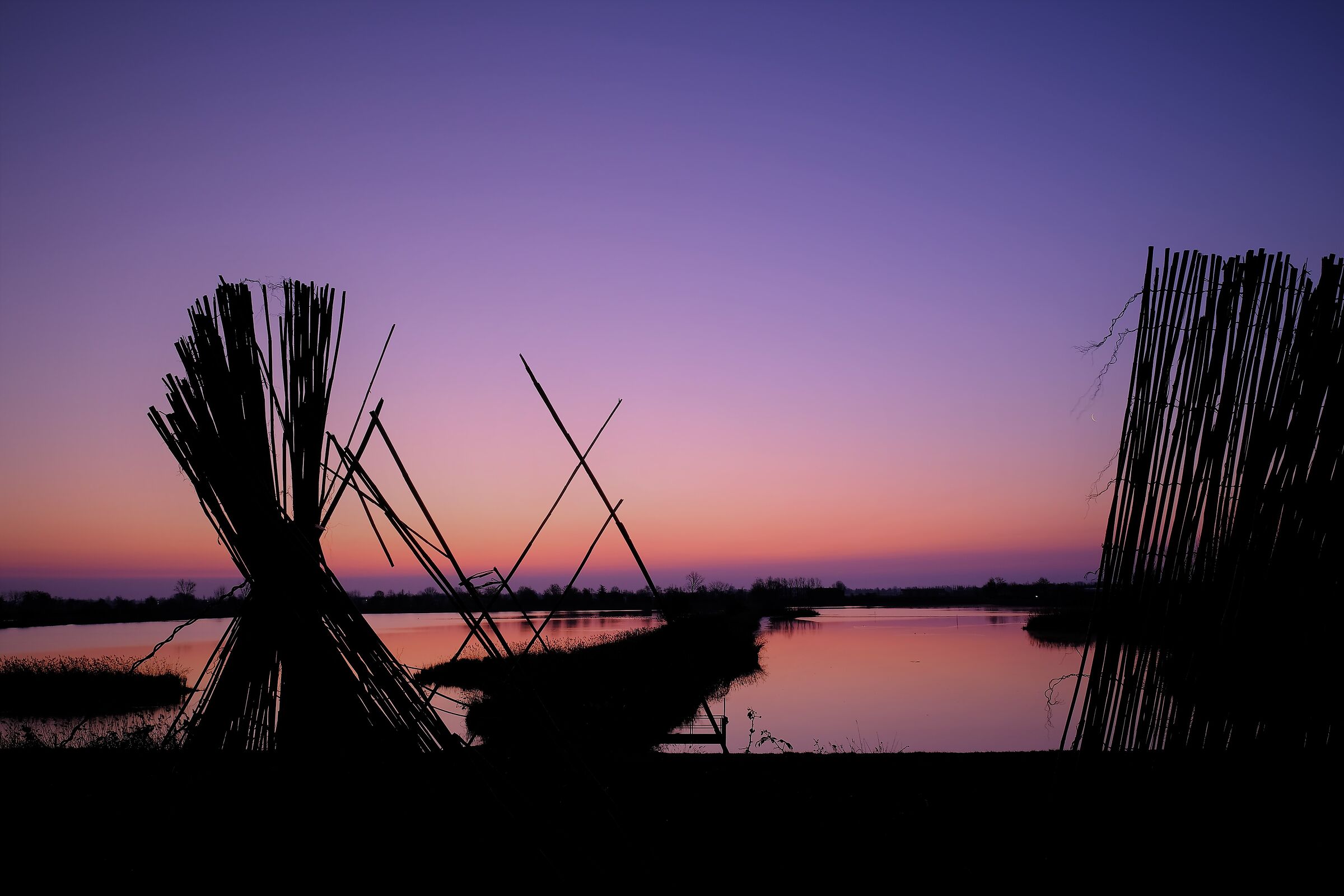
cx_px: 672
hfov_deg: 67.4
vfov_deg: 47.9
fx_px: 1008
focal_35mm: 27
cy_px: 448
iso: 200
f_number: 14
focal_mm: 18
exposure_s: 1
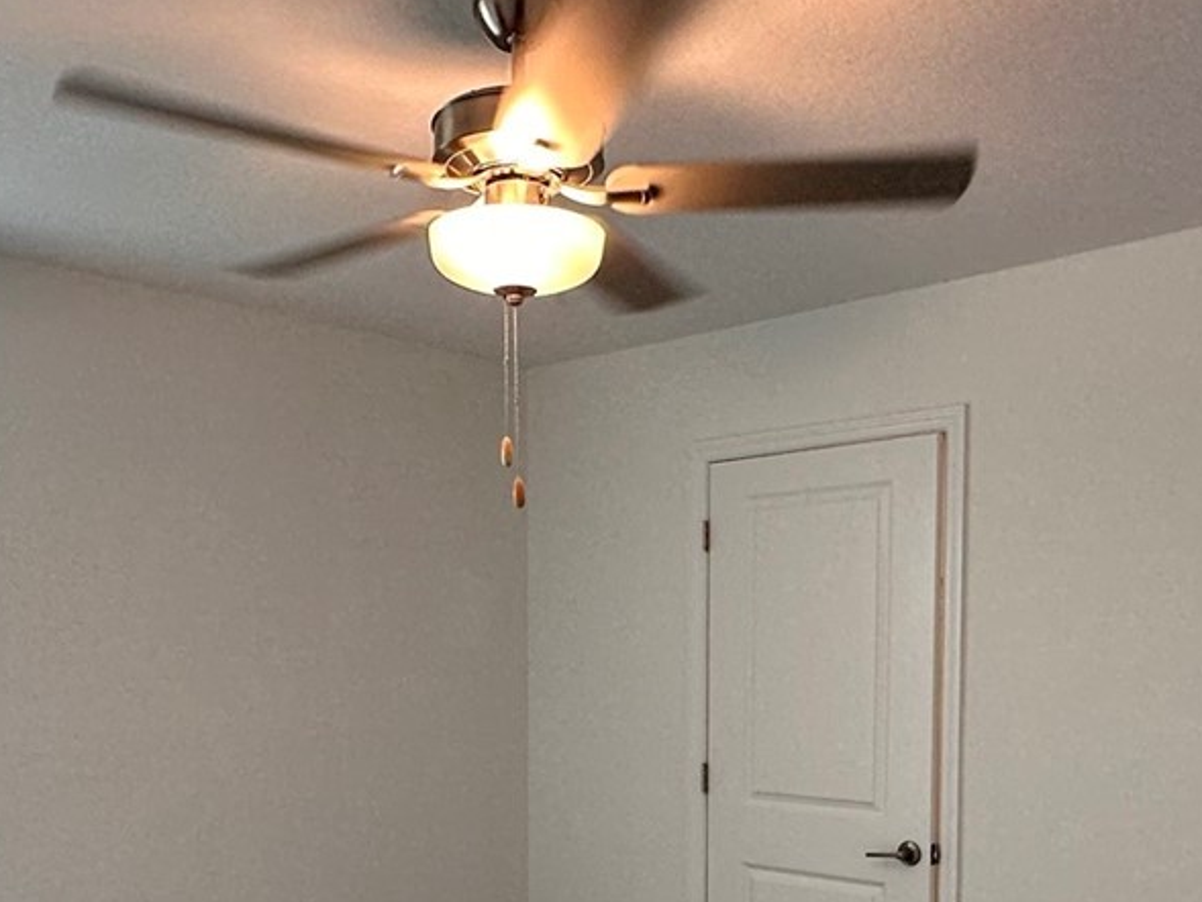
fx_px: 1320
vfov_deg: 36.3
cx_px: 529
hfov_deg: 48.9
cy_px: 743
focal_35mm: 38
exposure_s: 1/120
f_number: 2.2
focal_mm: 2.22
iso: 160
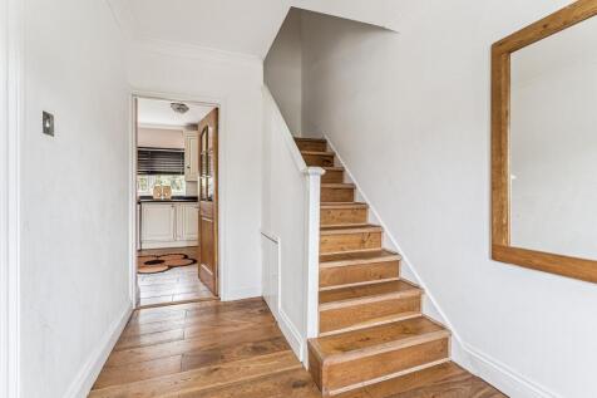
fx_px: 265
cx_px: 298
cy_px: 199
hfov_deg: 96.8
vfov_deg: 73.7
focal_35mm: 16
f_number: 5
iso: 320
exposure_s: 1/10
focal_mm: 16
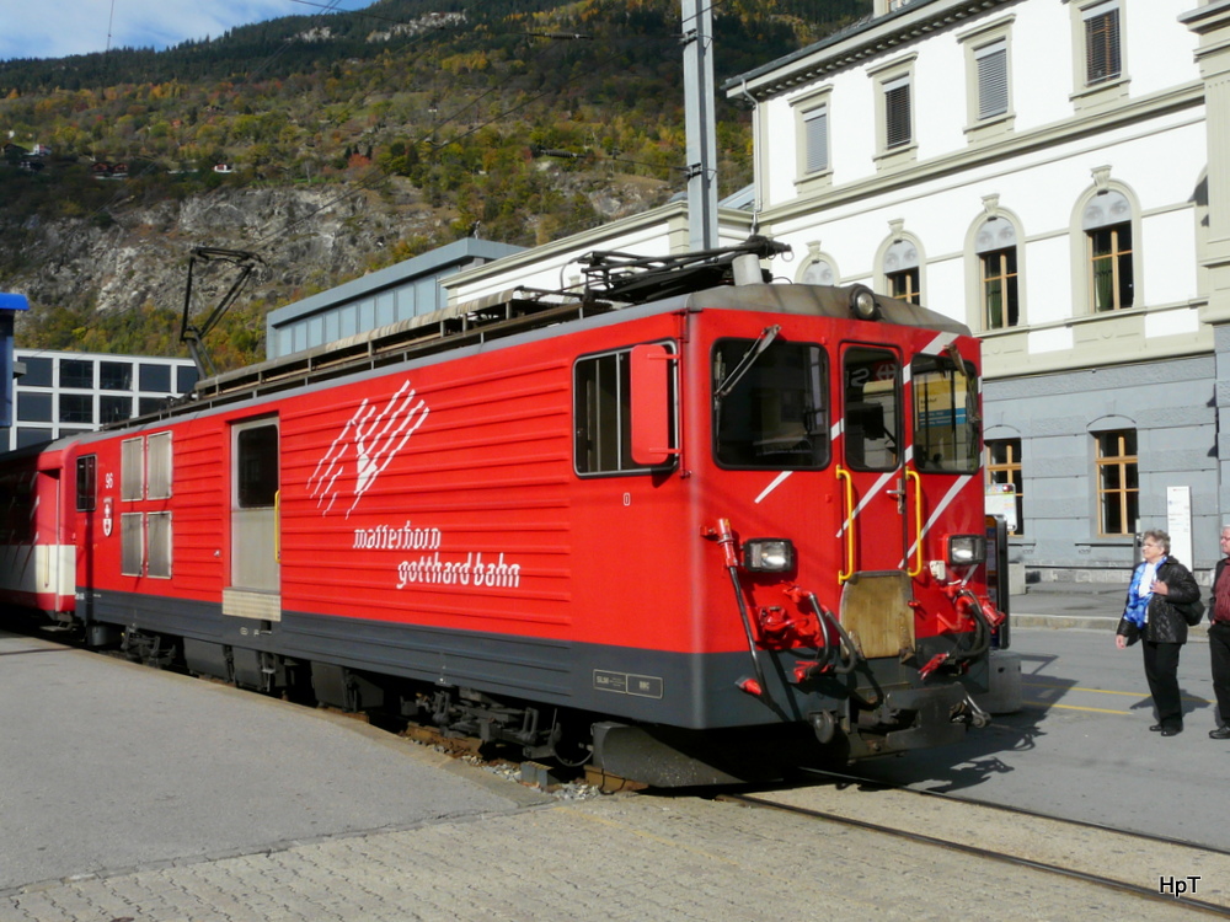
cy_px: 461
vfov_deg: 39.7
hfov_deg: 51.4
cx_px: 615
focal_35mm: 36
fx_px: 1279
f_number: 7.1
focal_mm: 5.9
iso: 100
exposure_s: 1/400
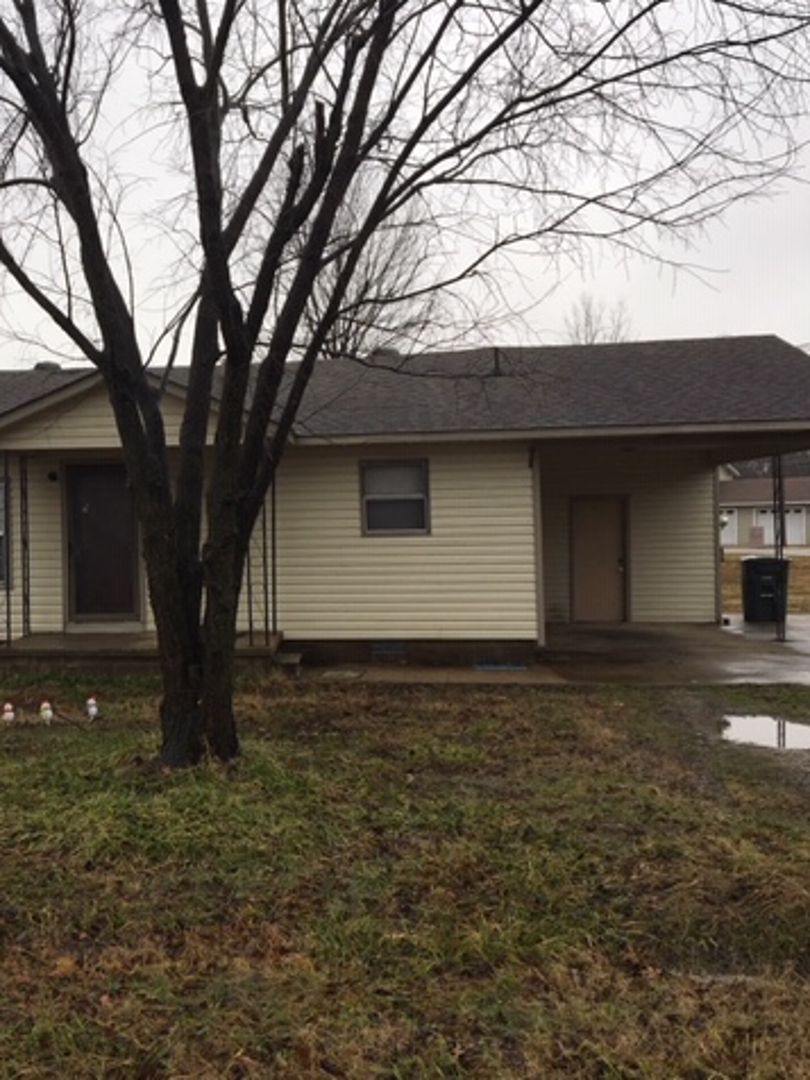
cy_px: 540
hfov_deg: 35.9
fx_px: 1217
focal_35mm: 39
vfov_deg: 47.9
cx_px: 197
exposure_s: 1/246
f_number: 2.2
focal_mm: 4.15
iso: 25
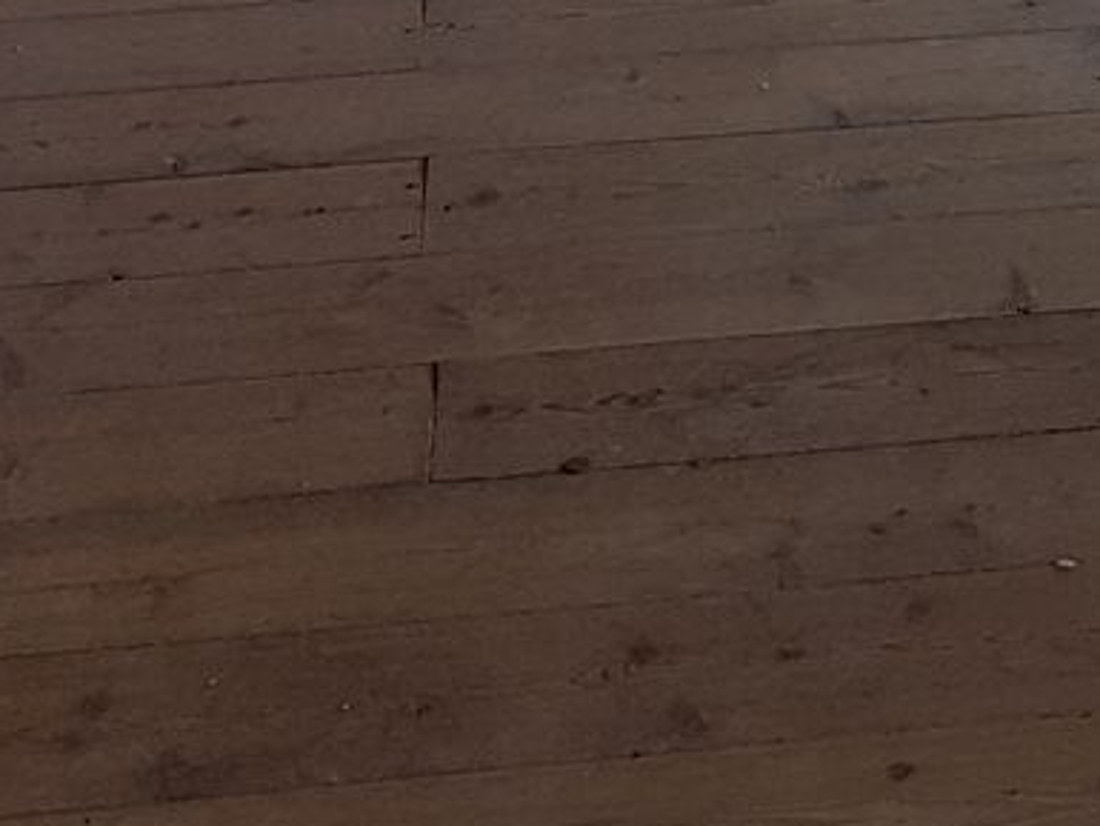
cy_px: -869
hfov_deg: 17.7
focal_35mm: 108
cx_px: 1160
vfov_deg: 12.1
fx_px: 3433
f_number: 1.7
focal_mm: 4.2
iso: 50
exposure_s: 1/100
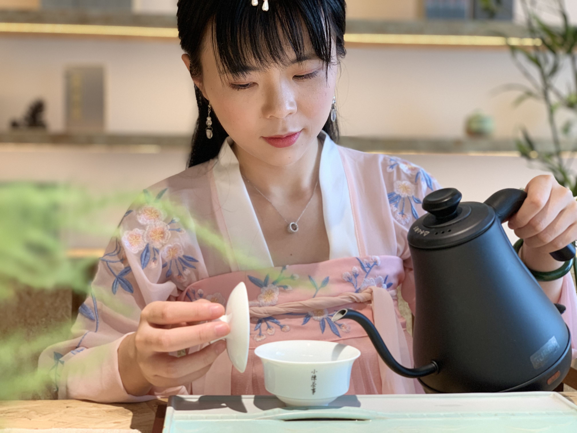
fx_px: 867
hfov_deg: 36.8
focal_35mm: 52
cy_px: 216
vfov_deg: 28.0
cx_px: 288
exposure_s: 1/60
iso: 160
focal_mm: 6
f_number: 2.4
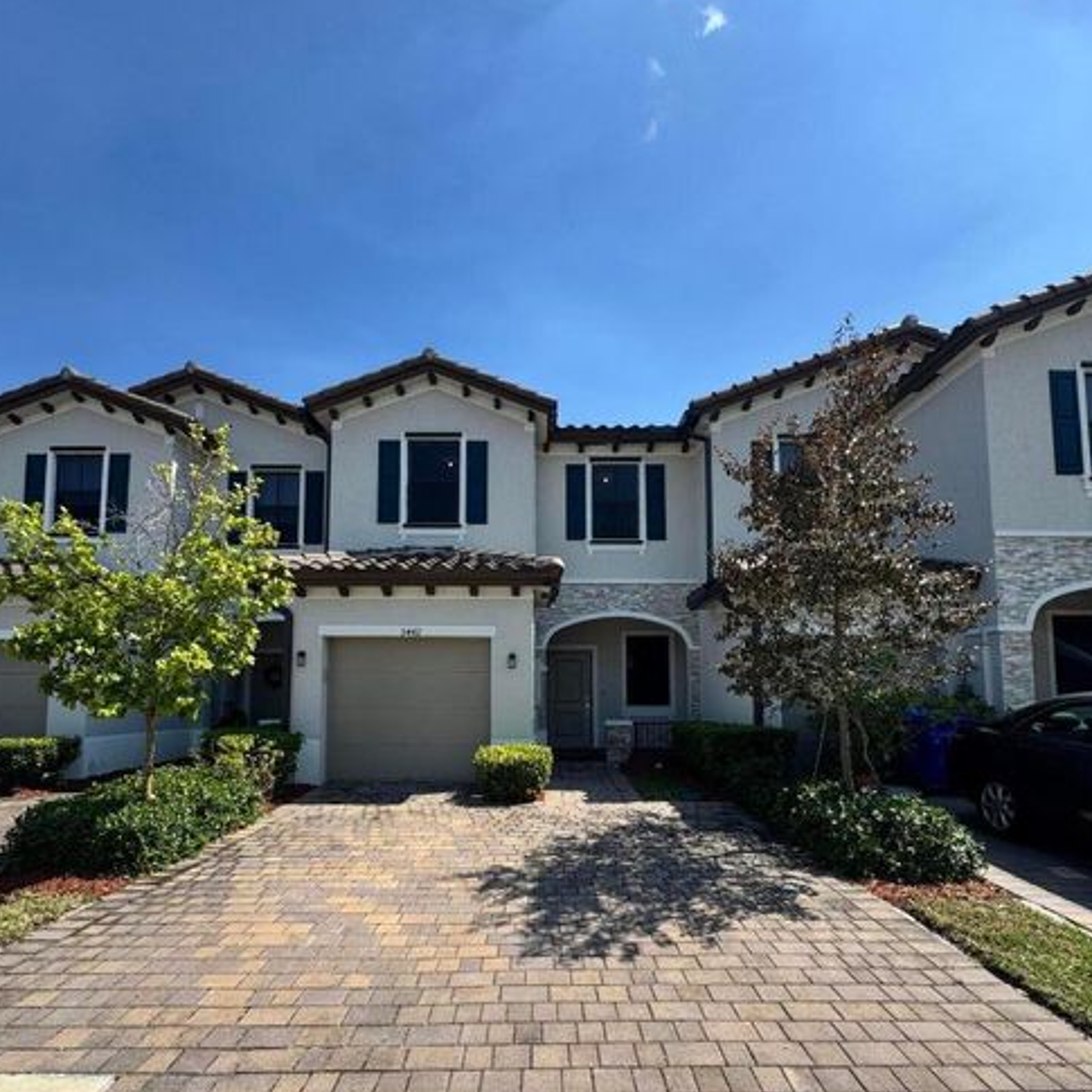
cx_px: 547
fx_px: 607
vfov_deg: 82.9
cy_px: 656
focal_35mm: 17
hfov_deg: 84.0
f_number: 2.2
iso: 40
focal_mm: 2.22
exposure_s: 1/1236
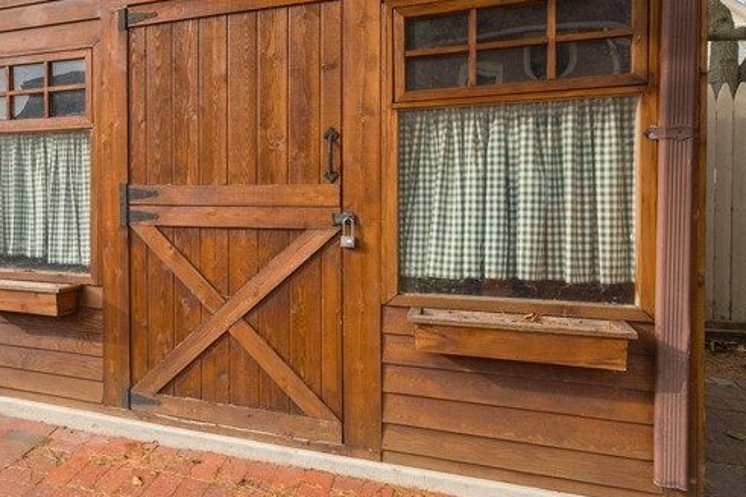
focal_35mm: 31
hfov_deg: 54.0
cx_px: 100
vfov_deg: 42.2
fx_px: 642
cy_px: 207
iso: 200
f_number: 9
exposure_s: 1/160
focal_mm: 14
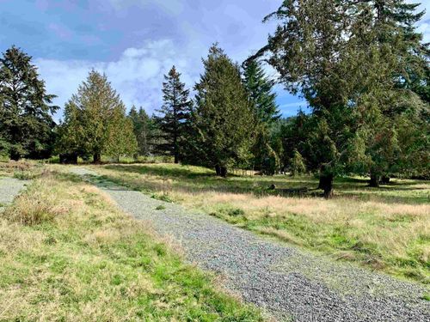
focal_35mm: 26
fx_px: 323
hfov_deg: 67.3
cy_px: 161
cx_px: 215
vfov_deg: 53.1
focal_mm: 4.25
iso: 25
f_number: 1.8
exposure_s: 1/1220
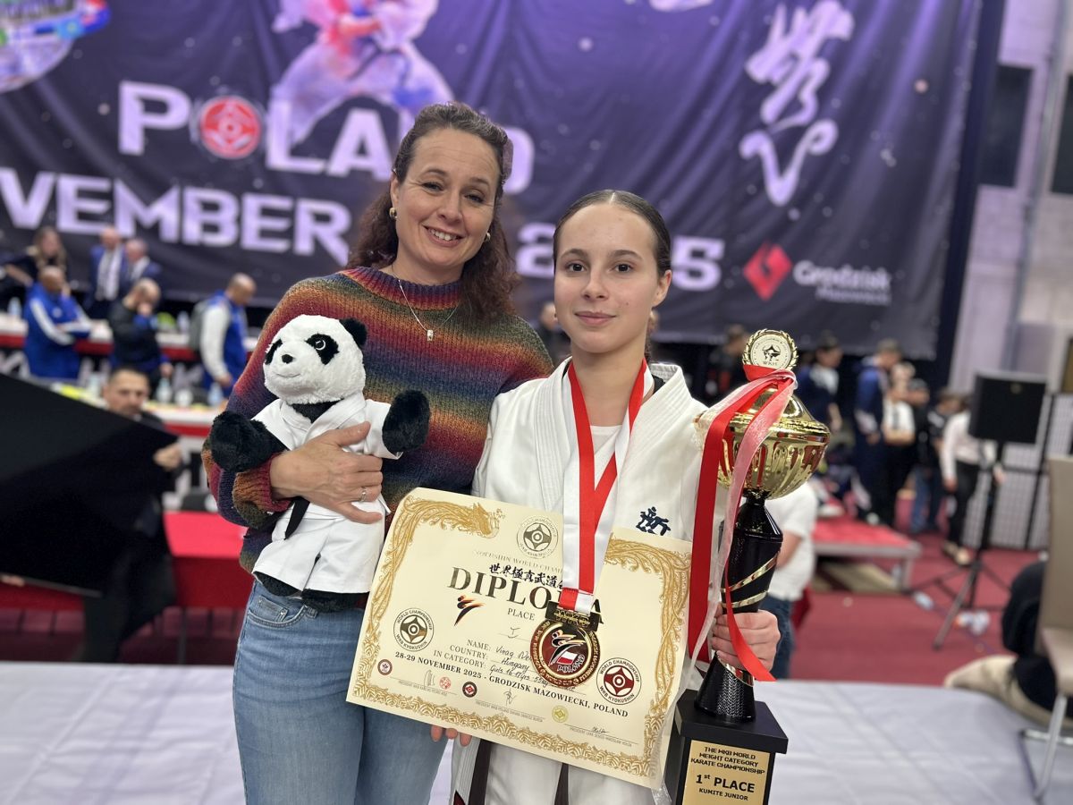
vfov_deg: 53.1
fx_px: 806
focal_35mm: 26
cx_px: 536
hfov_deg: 67.3
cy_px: 402
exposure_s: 1/80
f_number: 1.5
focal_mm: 5.7
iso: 125
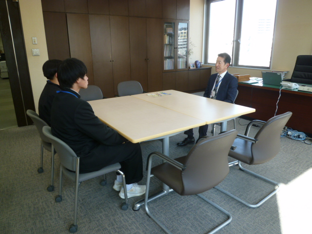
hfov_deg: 69.4
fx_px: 225
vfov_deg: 54.9
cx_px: 156
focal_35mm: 25
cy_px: 117
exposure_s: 1/50
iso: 80
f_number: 2.8
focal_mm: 4.5
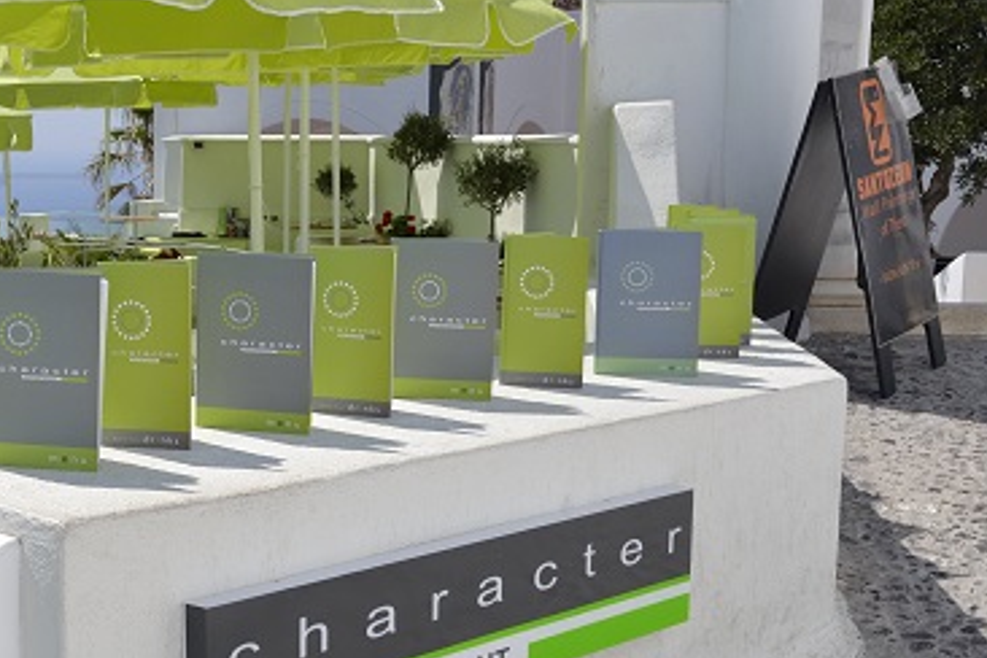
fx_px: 1617
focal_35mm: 59
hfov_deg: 32.1
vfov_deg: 23.0
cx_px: 76
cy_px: 352
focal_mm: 18
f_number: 9
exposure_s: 1/320
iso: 100
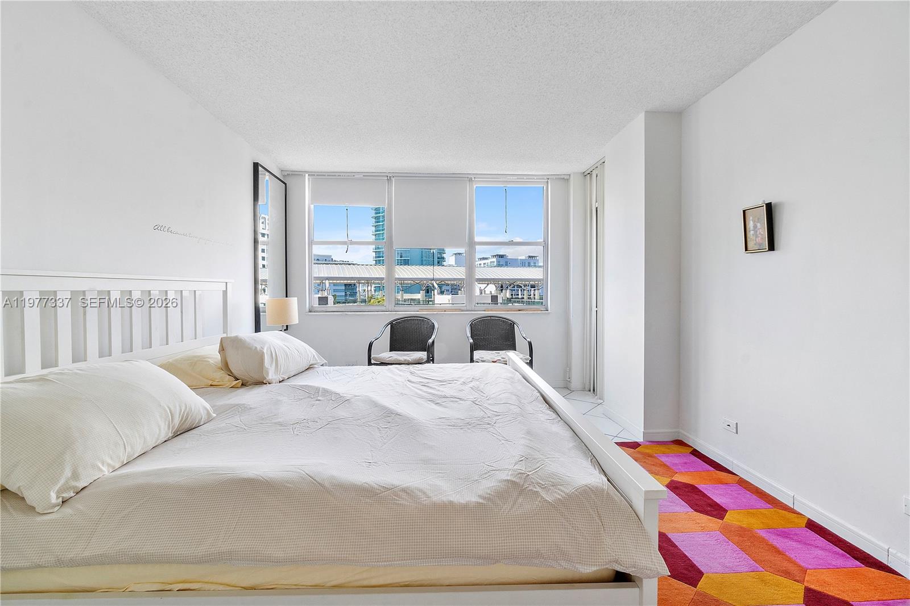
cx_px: 455
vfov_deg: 77.3
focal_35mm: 15
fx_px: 379
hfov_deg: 100.4
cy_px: 303
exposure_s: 1/60
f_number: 16
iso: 250
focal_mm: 10
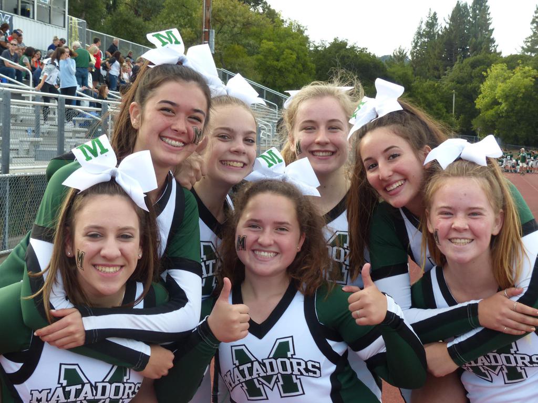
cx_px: 269
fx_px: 1119
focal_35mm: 72
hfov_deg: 27.0
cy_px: 202
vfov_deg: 20.4
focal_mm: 13
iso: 100
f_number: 4
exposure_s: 1/160
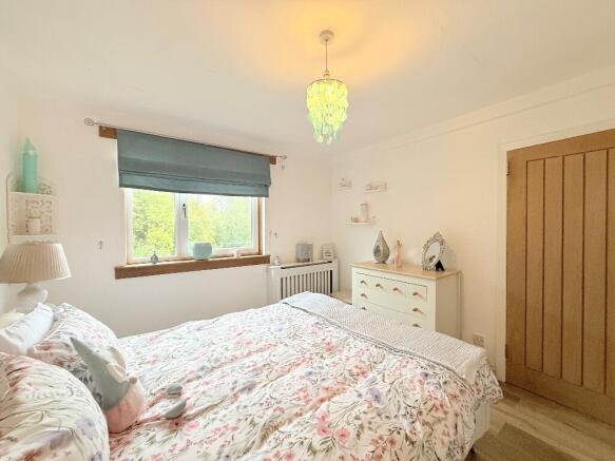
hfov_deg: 102.1
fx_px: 249
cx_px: 308
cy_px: 230
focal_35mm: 14
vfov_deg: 85.7
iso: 200
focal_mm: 2.22
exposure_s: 1/100
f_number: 2.2
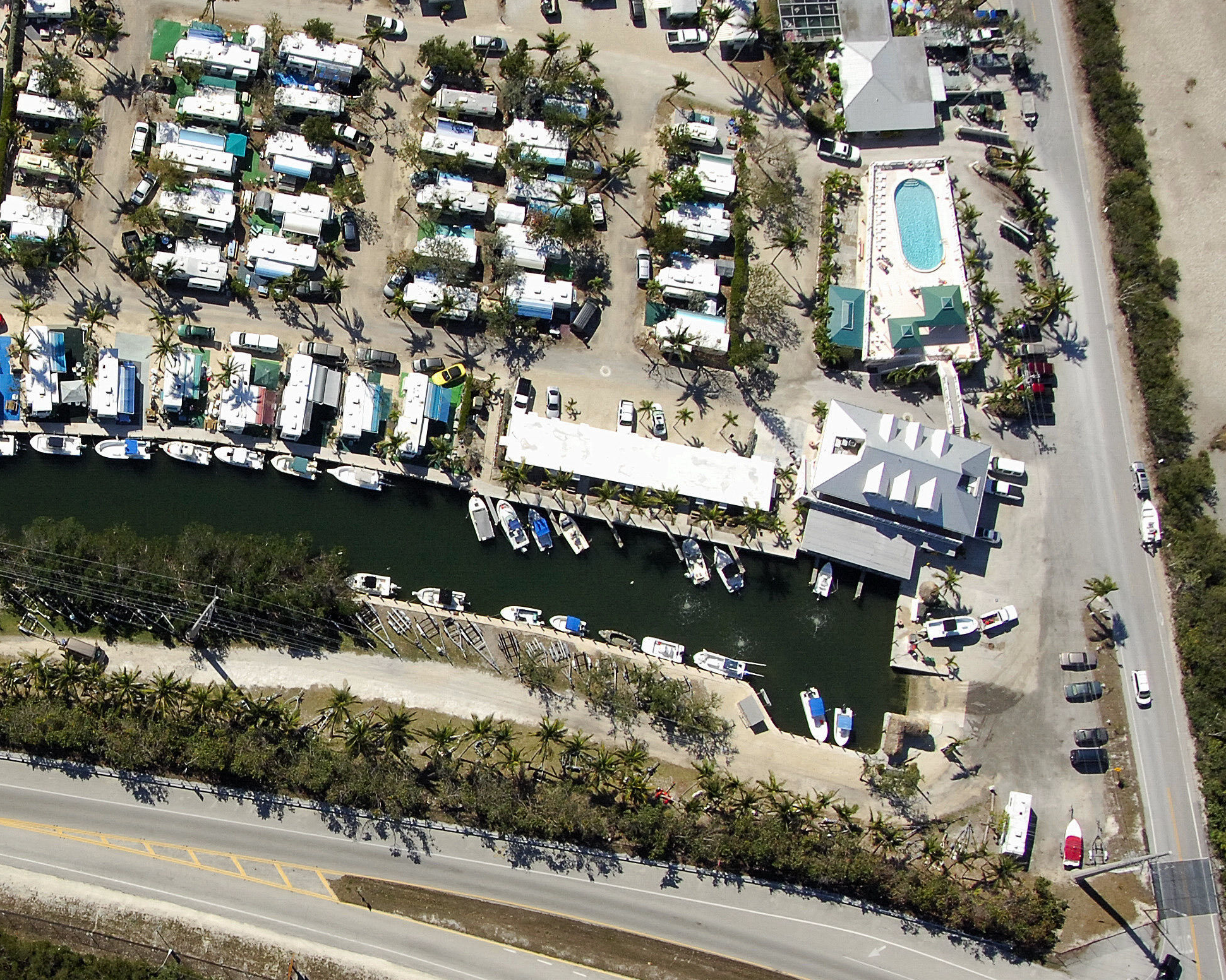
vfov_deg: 17.7
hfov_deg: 21.5
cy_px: 533
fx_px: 3156
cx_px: 145
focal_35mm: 87
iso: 400
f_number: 8.5
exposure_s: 1/1000
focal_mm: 28
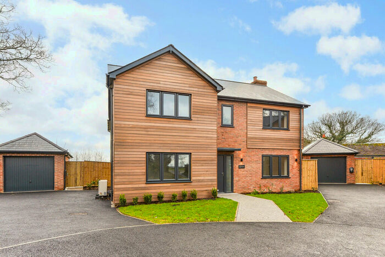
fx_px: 214
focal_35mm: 20
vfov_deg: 62.0
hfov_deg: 83.9
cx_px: 192
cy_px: 128
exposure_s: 1/160
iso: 250
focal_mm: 20
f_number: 8
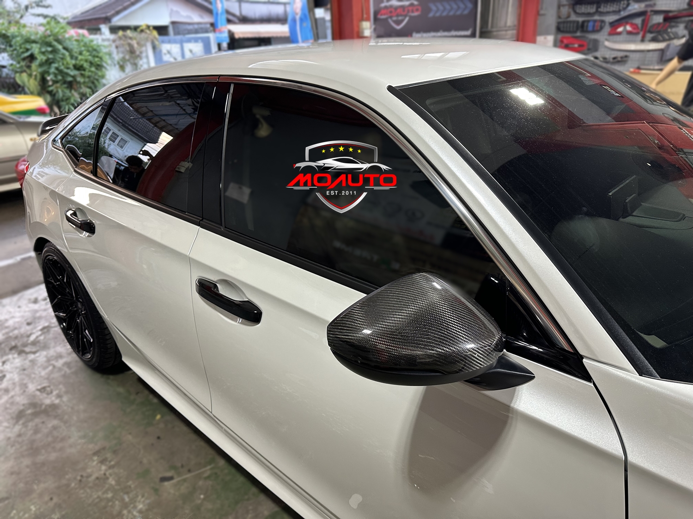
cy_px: 260
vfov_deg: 56.8
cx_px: 346
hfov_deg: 71.6
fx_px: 480
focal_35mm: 24
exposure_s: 1/100
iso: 200
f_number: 1.78
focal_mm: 6.86
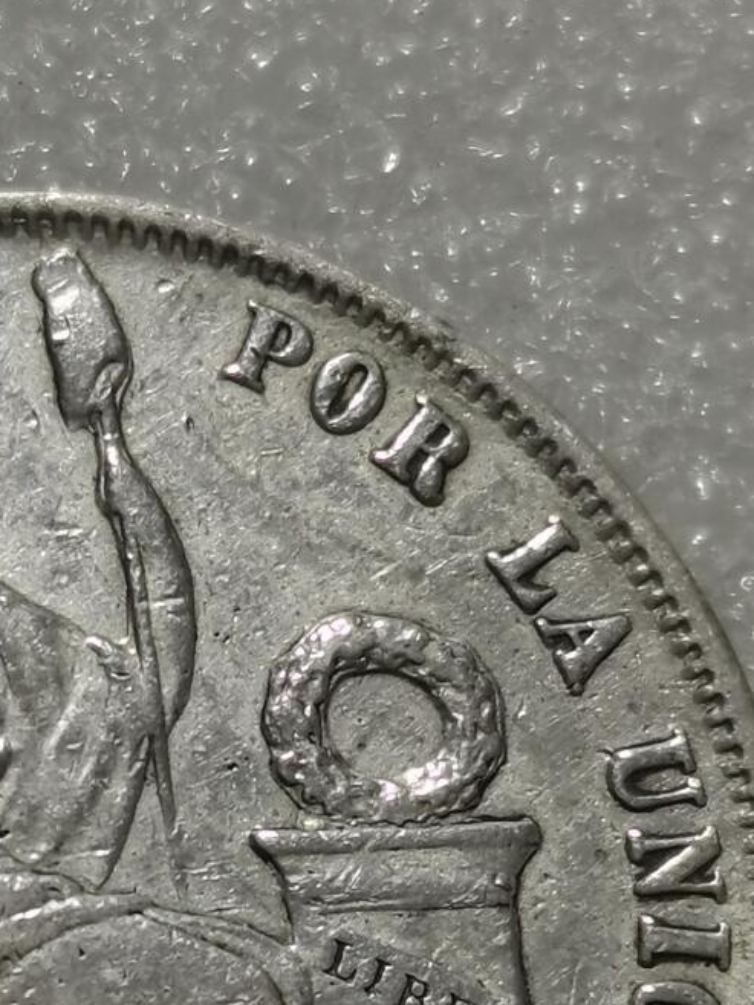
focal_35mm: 167
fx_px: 4849
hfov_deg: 8.8
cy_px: 722
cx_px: 14
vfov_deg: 11.8
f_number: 1.8
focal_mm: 5.58
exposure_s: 1/134
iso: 50
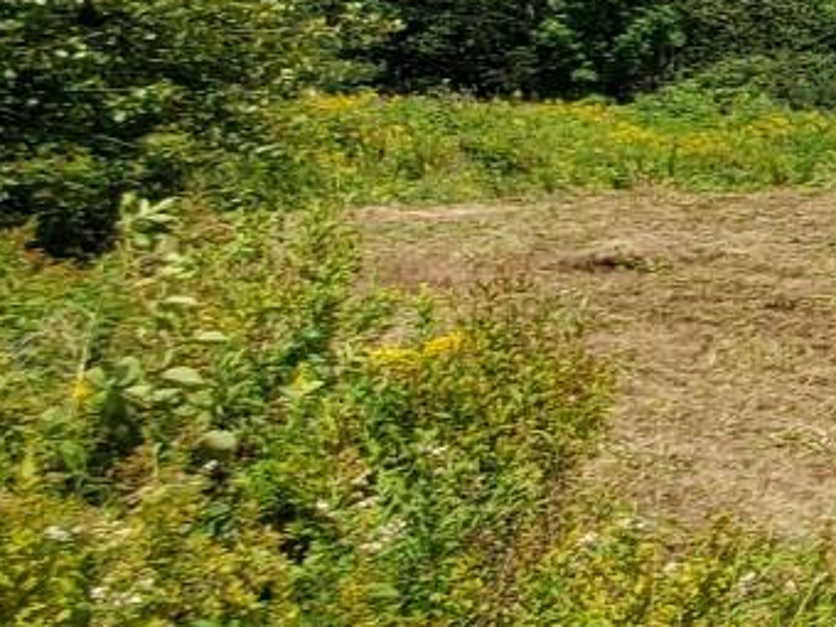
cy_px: 113
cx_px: 1677
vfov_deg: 26.0
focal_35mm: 55
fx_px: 1328
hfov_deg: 19.3
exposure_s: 1/994
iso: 50
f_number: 2.2
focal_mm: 1.8
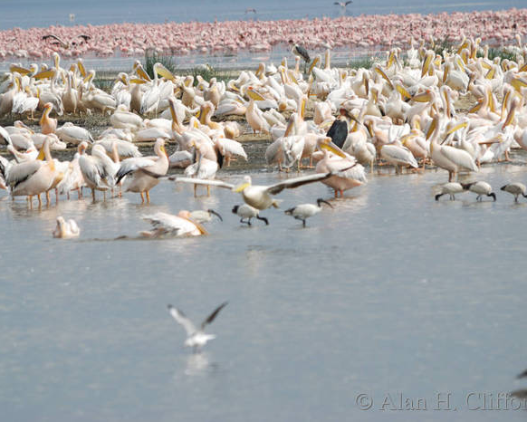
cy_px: 211
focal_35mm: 678
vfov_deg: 2.3
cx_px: 250
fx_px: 10578
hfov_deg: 2.9
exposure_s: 1/400
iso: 100
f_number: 7.1
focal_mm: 400
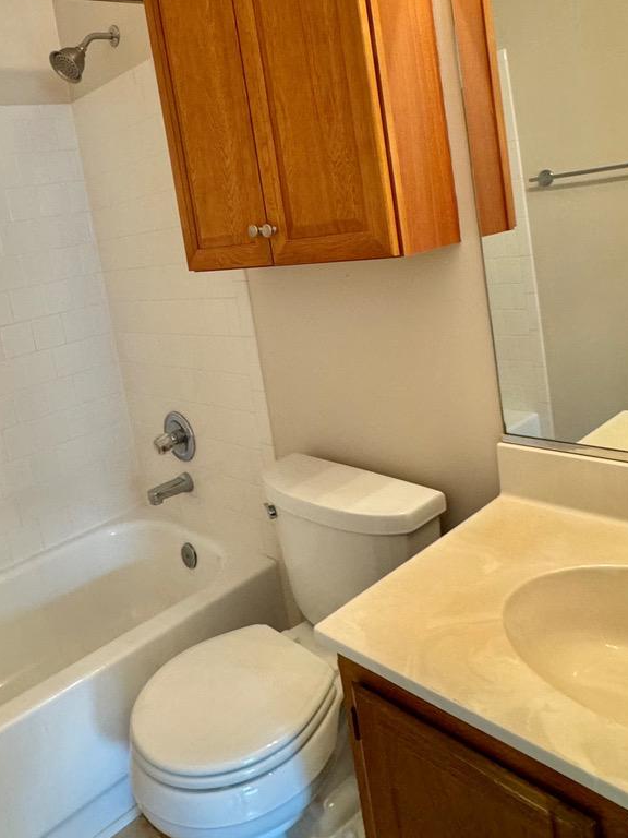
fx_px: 677
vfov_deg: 62.3
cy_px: 297
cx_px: 224
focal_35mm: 28
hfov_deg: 49.1
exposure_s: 1/60
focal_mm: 2.22
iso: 250
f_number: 2.2
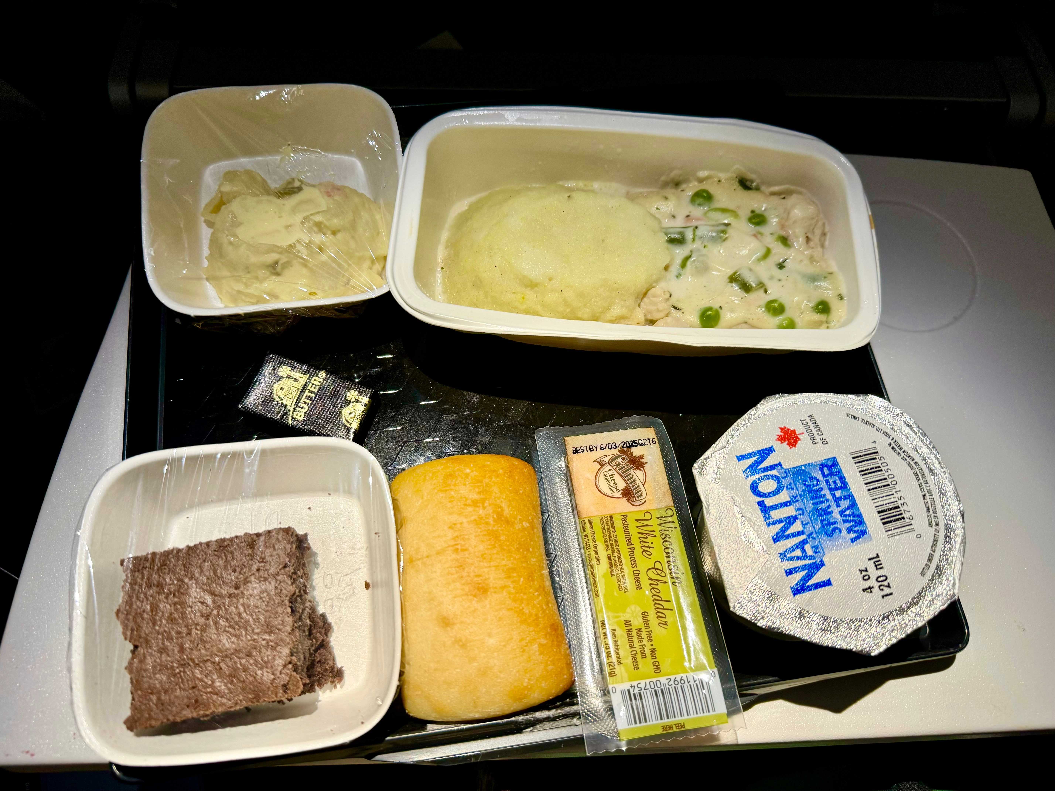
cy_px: 396
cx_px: 528
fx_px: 731
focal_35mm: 24
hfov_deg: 71.6
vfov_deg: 56.8
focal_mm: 6.76
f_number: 1.78
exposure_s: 1/54
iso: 200
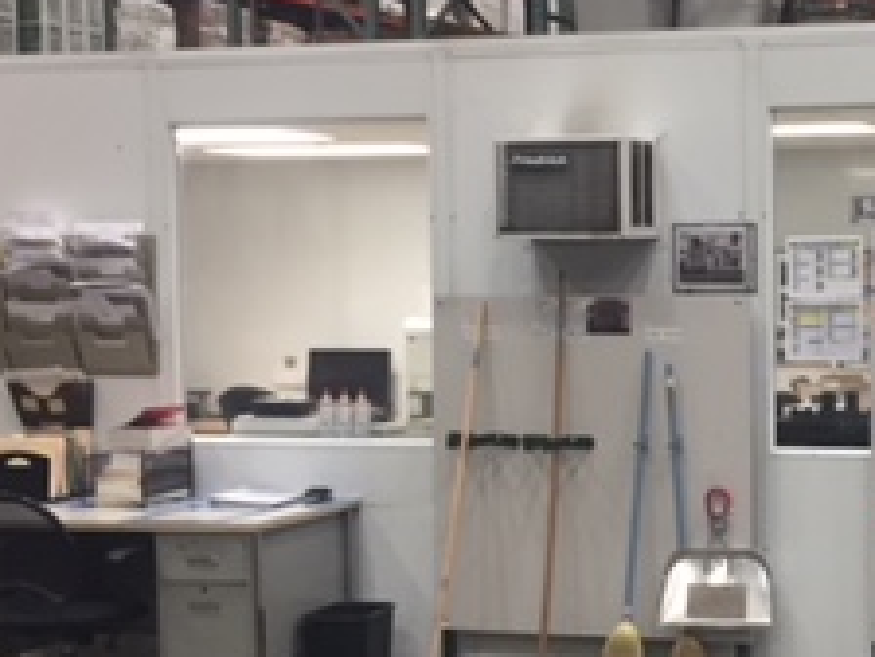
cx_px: 797
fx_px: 2098
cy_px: 426
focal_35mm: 83
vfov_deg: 17.7
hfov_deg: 22.9
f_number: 2.2
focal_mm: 4.15
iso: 64
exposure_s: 1/30
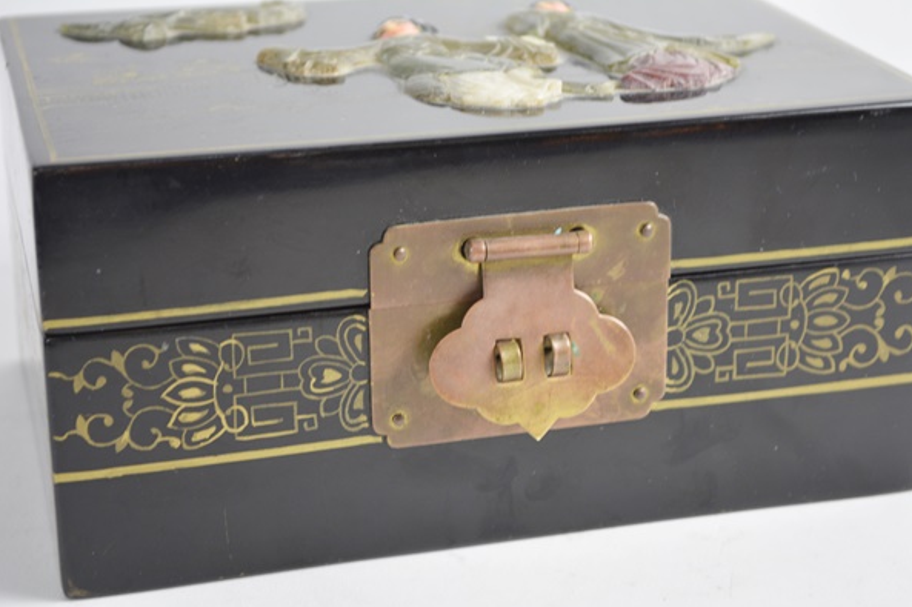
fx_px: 2115
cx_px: 455
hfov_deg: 24.3
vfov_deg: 16.3
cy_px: 304
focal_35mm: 84
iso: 400
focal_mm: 55
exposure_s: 1/60
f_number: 5.6
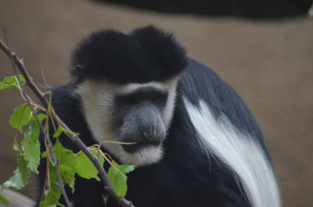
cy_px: 104
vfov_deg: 4.0
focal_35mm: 345
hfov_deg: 6.0
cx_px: 156
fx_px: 2994
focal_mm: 230
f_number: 5
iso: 1600
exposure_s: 1/500
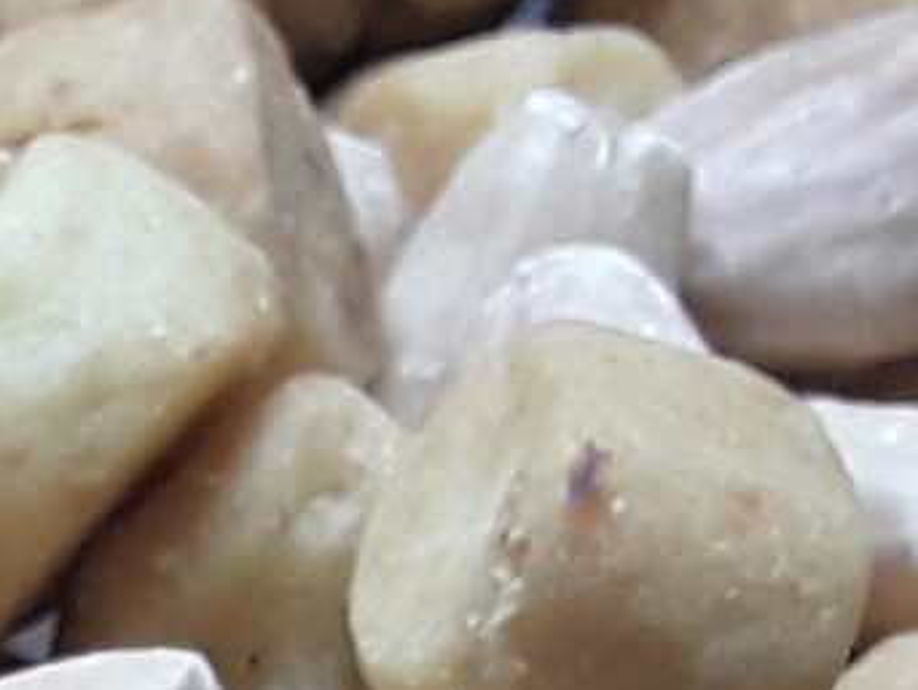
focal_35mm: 202
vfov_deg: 6.5
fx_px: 5361
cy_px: 2296
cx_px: -693
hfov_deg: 9.4
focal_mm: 2.91
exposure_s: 1/33
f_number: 1.9
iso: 50
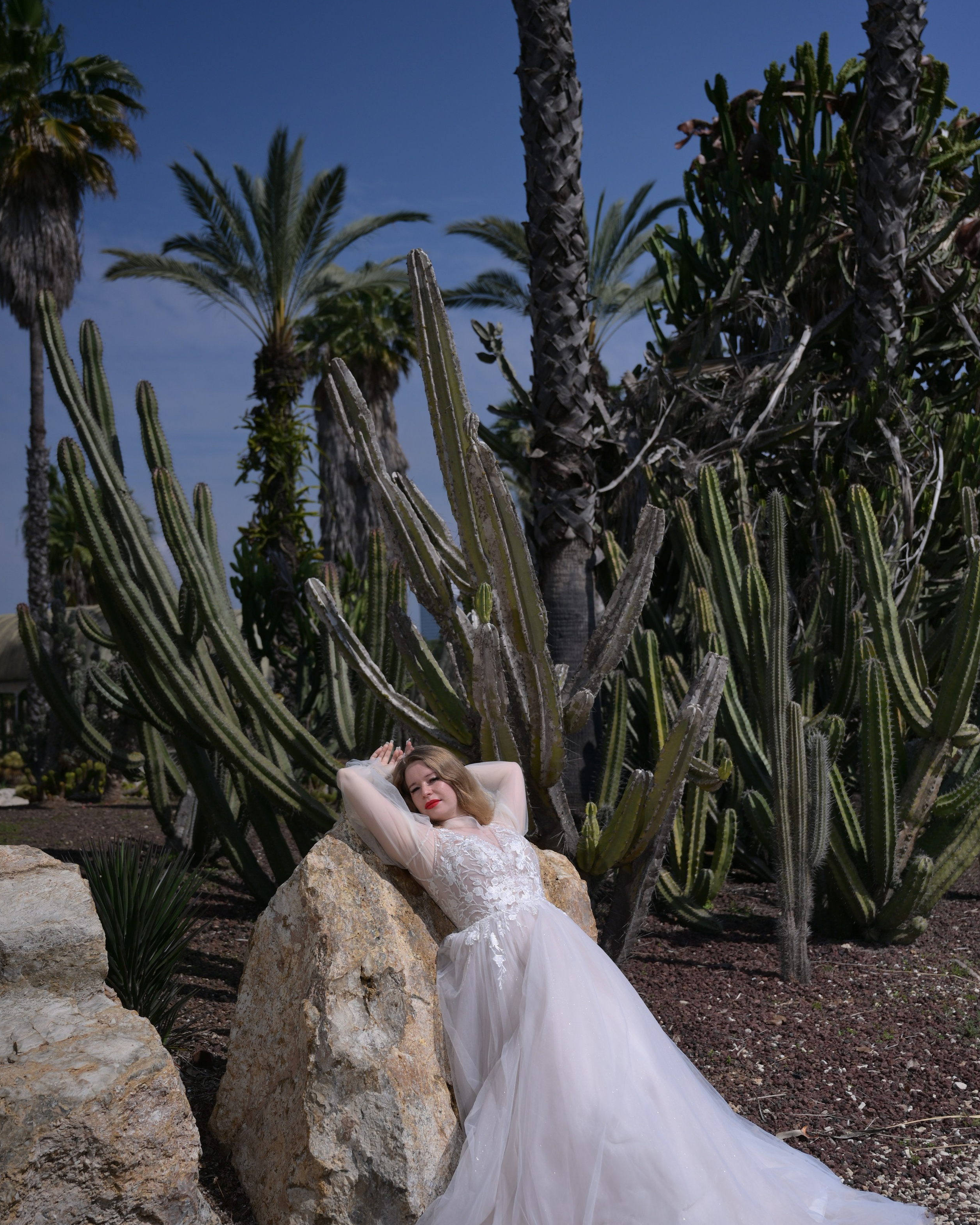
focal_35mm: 38
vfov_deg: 47.8
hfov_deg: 39.2
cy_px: 681
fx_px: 1378
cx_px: 500
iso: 100
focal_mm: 33
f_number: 3.5
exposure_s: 1/5000
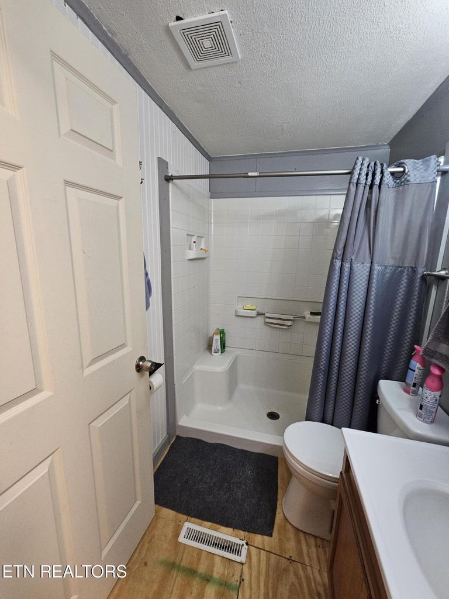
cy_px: 300
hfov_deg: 89.9
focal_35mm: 13
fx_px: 225
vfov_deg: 106.2
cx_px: 224
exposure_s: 1/40
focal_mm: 2.2
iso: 400
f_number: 2.2
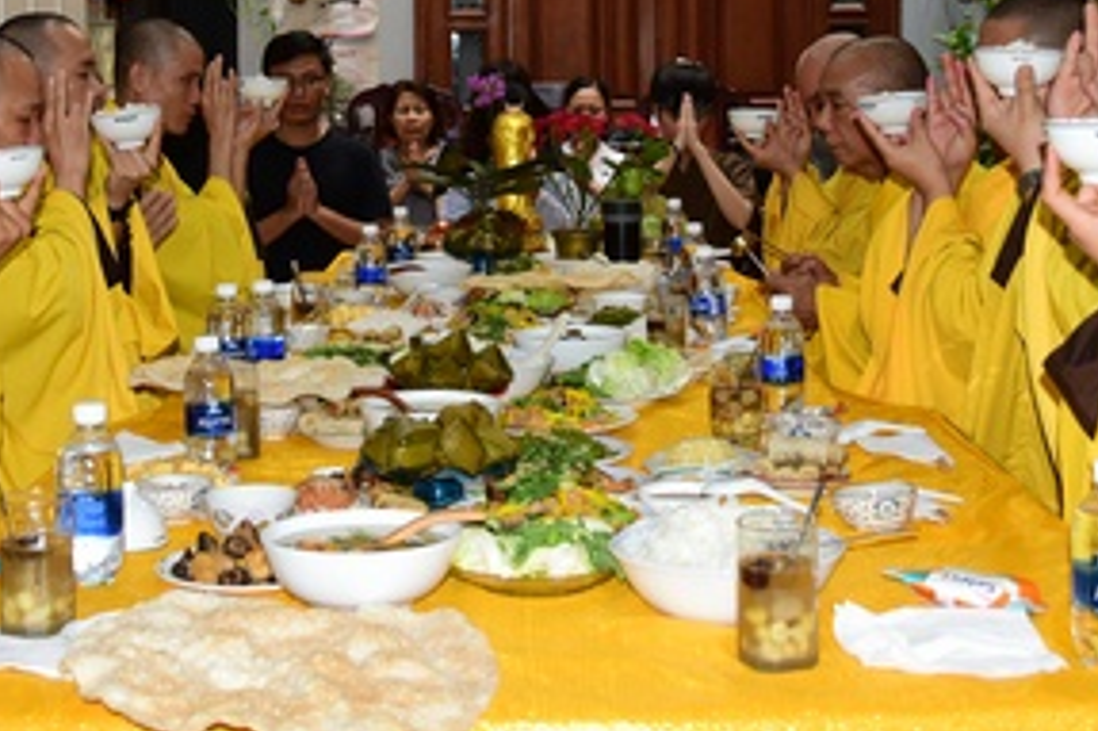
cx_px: 532
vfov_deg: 19.6
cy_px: 73
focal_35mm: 68
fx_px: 2073
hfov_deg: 29.7
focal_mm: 30
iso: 800
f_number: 5
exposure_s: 1/80
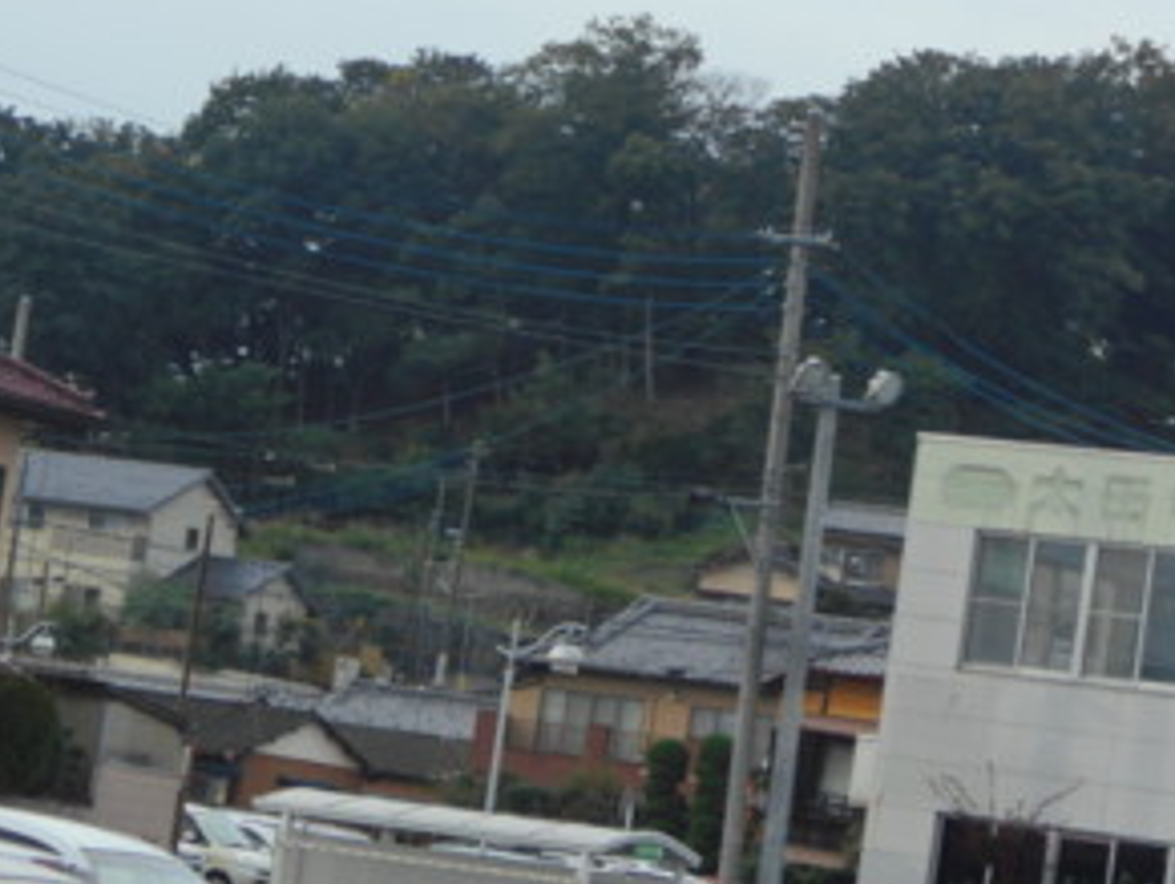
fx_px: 5880
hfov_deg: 11.4
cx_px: 371
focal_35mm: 173
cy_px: 274
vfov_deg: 8.6
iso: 80
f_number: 6
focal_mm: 20.1
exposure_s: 1/200
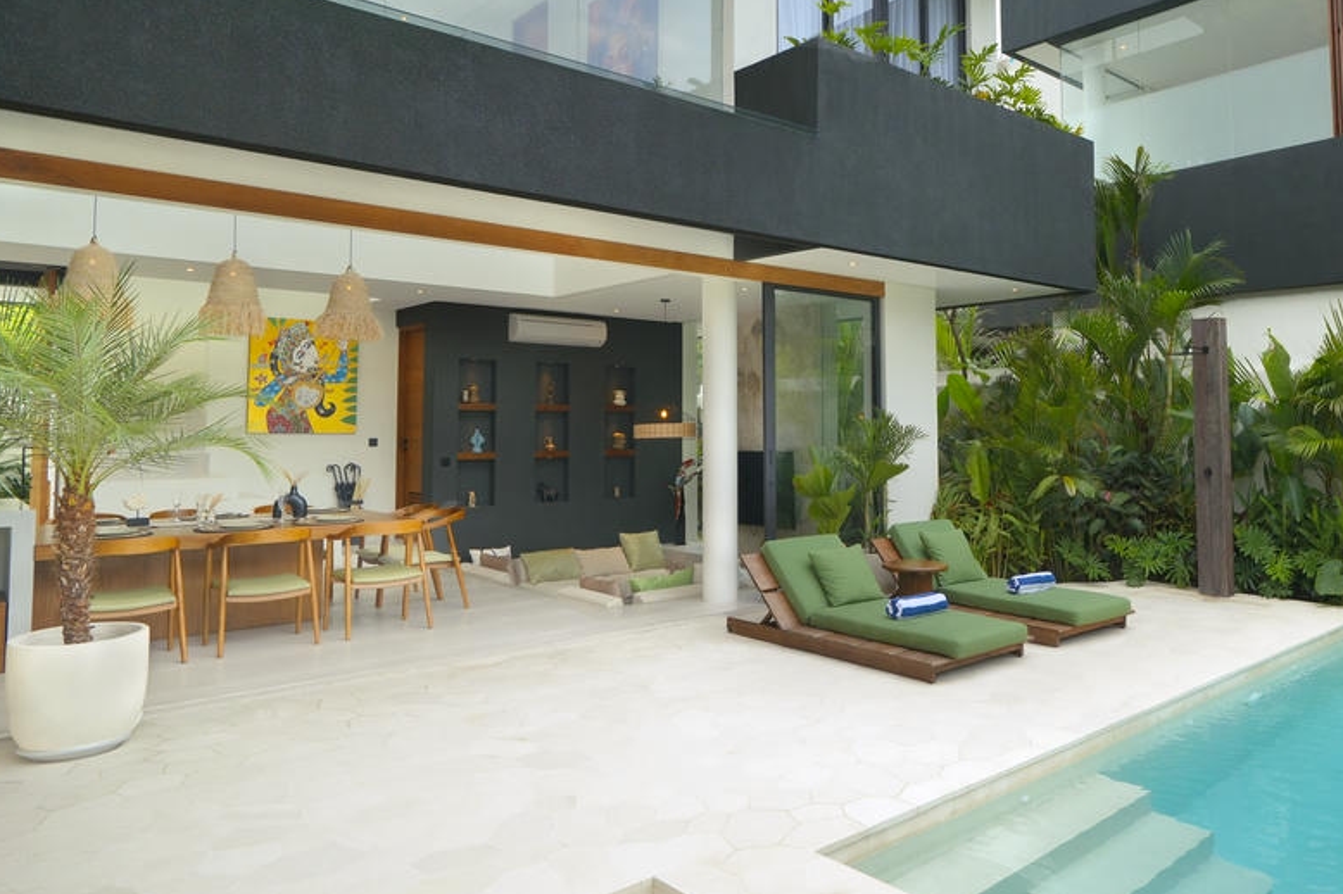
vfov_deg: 50.8
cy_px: 340
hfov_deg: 69.2
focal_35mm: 25
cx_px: 910
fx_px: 932
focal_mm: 18
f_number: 9
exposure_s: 1/125
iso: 250
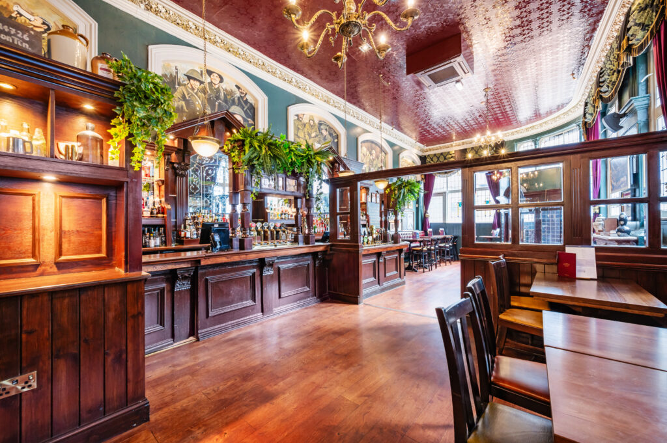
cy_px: 222
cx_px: 334
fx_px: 259
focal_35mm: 14
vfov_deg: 81.1
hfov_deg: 104.3
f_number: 9
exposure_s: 1/2.5
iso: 400
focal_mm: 14
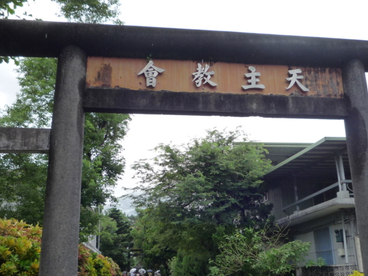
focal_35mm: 36
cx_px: 197
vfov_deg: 39.5
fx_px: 383
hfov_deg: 51.3
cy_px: 163
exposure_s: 1/500
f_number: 2.8
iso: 160
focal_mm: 4.4
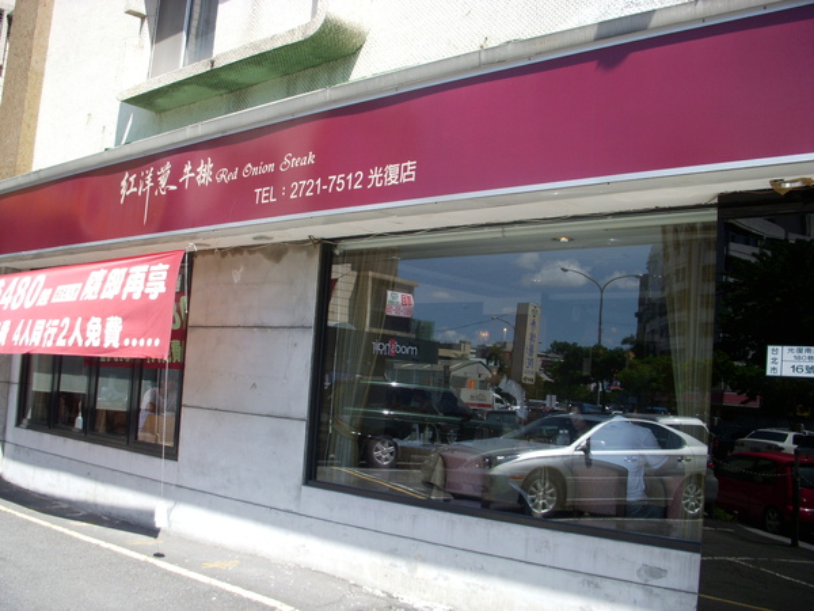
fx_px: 894
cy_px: 306
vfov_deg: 37.7
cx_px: 407
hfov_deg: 49.0
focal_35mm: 38
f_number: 3.3
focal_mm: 6.3
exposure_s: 1/400
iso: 100
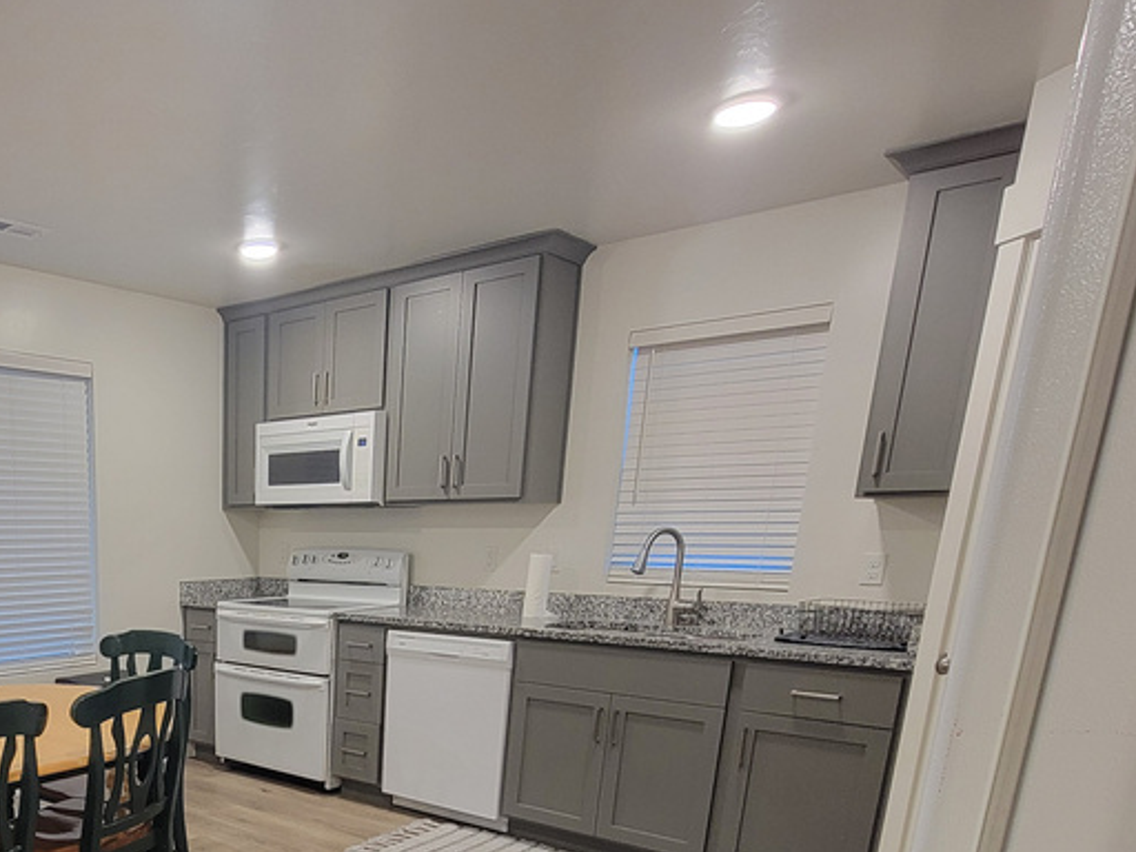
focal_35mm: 26
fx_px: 853
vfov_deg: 47.6
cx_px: 166
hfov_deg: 59.7
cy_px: 770
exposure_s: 1/60
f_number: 2.2
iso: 400
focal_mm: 2.2
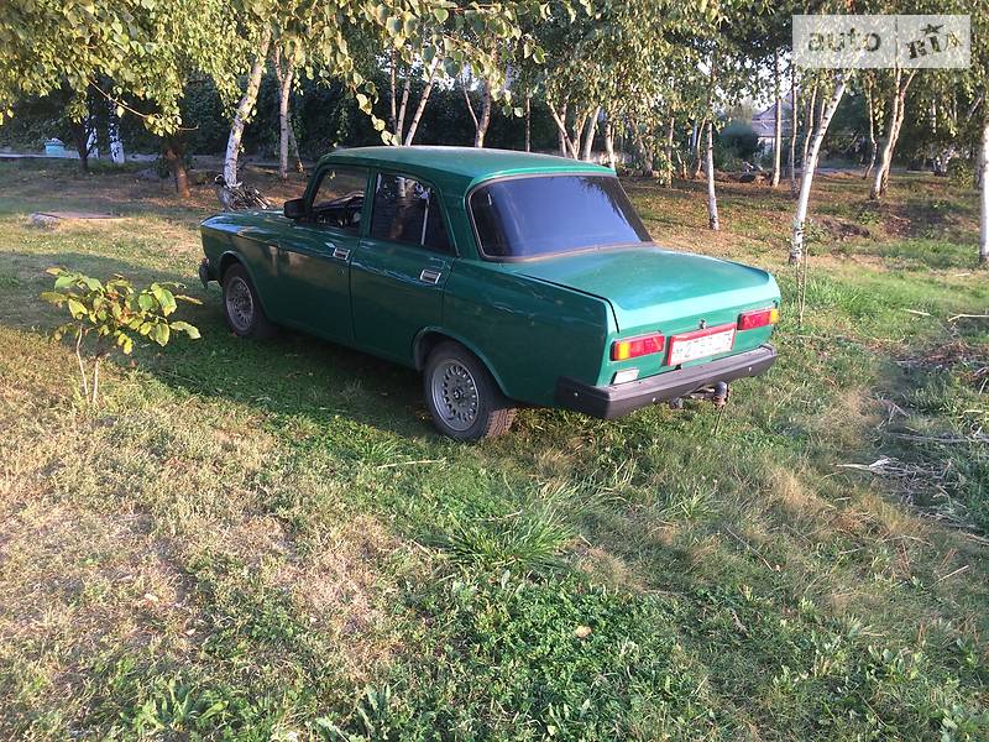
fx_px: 829
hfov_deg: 61.7
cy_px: 371
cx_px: 494
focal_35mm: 29
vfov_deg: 48.2
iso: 32
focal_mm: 4.2
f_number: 2.2
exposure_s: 1/122
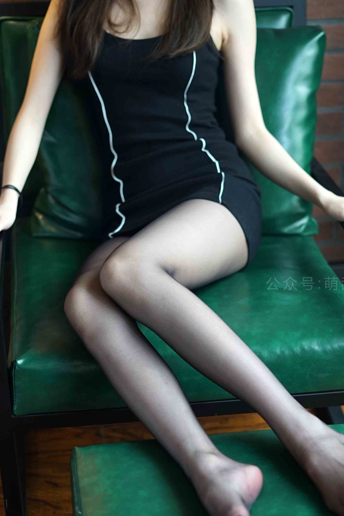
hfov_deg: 18.7
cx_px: 191
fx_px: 1046
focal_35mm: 73
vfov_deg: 27.6
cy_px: 318
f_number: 2
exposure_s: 1/125
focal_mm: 50
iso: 640
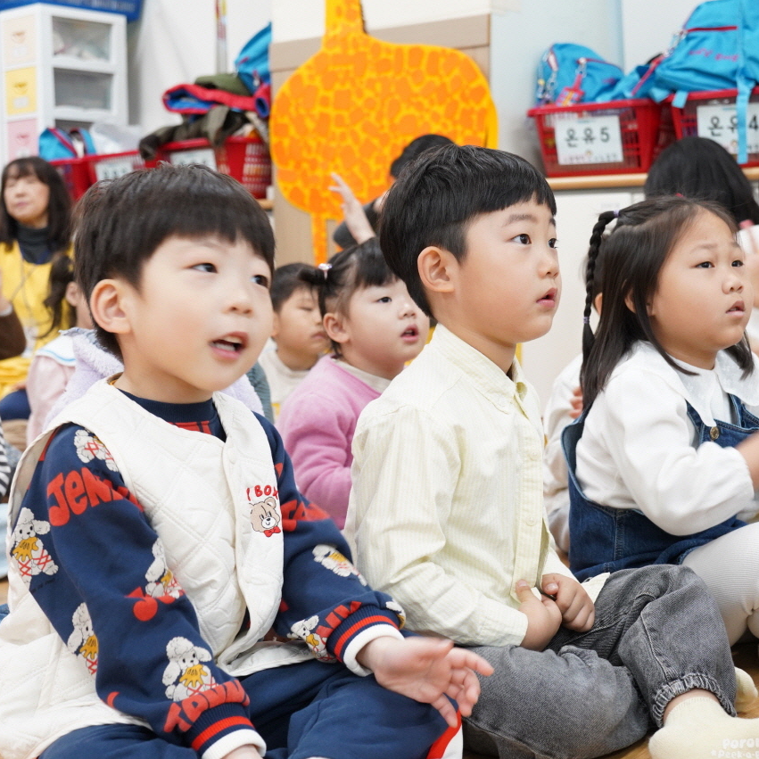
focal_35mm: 61
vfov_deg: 28.2
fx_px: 1513
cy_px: 383
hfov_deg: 28.1
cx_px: 413
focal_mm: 47
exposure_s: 1/60
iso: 2500
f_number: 5.6
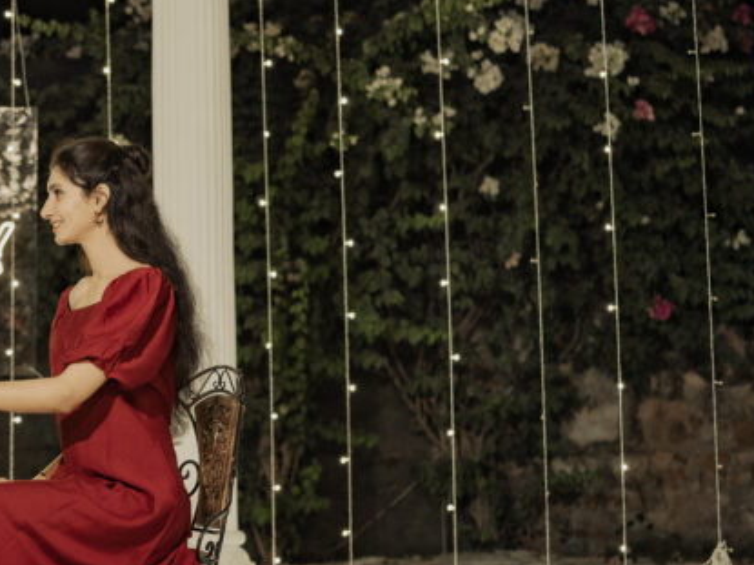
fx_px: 1807
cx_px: -100
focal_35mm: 83
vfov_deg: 17.8
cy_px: 257
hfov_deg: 22.1
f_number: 2
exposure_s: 1/200
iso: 800
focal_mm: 35
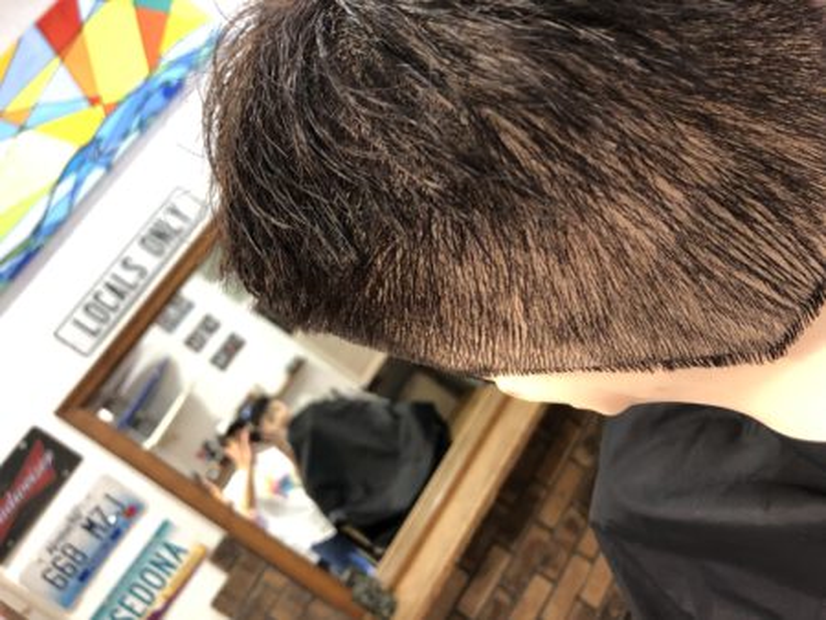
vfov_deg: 49.8
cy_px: 310
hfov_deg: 63.4
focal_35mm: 28
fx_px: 668
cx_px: 413
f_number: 1.8
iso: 100
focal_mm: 3.99
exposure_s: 1/13
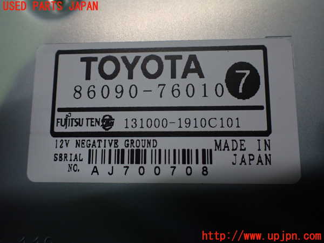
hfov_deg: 60.0
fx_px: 281
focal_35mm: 30
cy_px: 122
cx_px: 162
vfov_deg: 46.8
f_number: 2.3
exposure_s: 1/125
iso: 320
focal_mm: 5.4
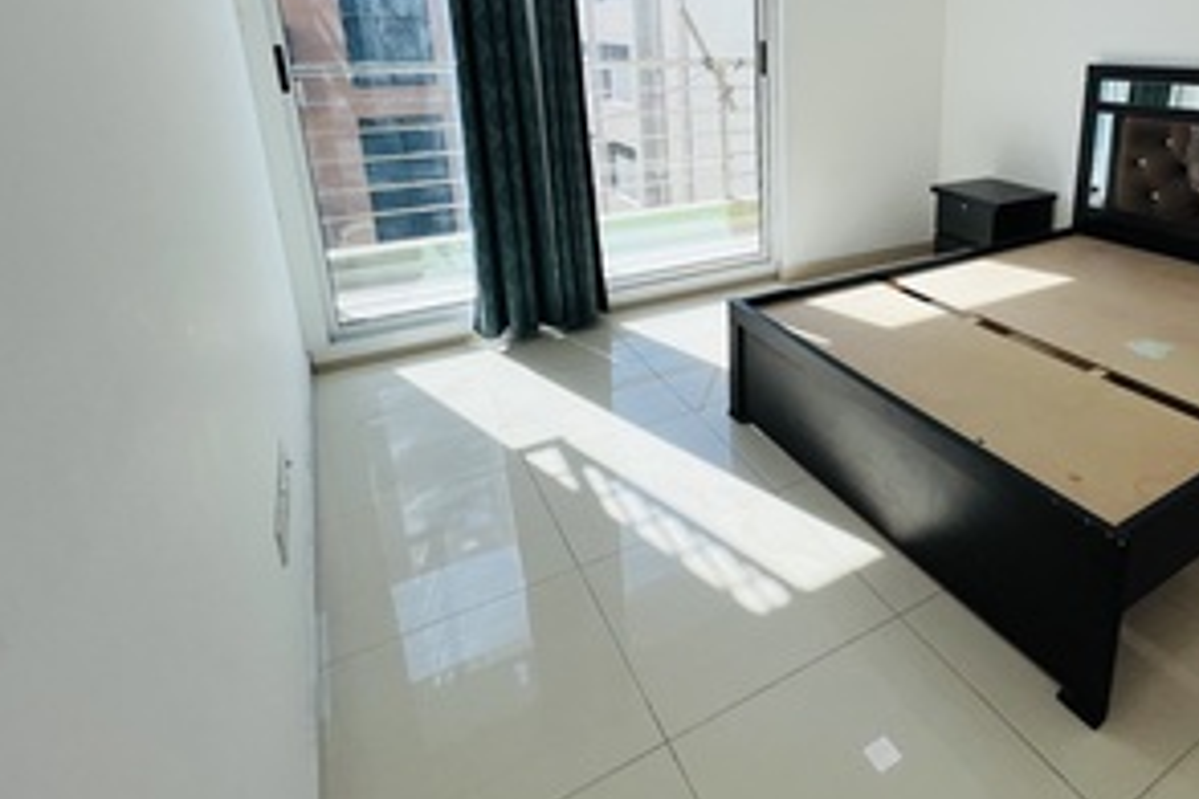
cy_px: 234
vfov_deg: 57.5
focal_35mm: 21
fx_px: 699
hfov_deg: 77.8
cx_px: 826
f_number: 1.8
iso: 32
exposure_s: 1/270
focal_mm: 1.57
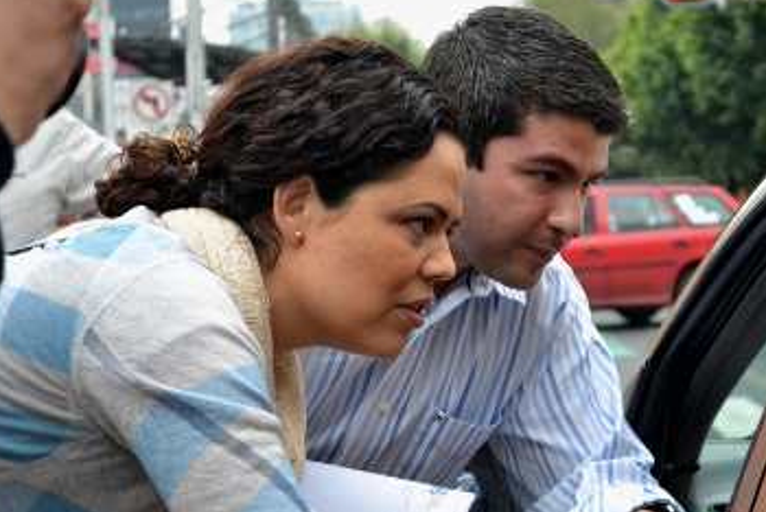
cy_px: 296
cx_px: 468
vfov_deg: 13.0
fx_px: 2250
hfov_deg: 19.3
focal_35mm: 106
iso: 3200
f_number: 6.3
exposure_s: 1/1250
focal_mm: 55
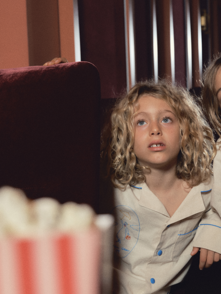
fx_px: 511
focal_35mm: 60
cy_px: 167
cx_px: 170
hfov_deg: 24.1
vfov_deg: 32.1
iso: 500
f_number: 5
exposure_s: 1/125
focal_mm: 42.5
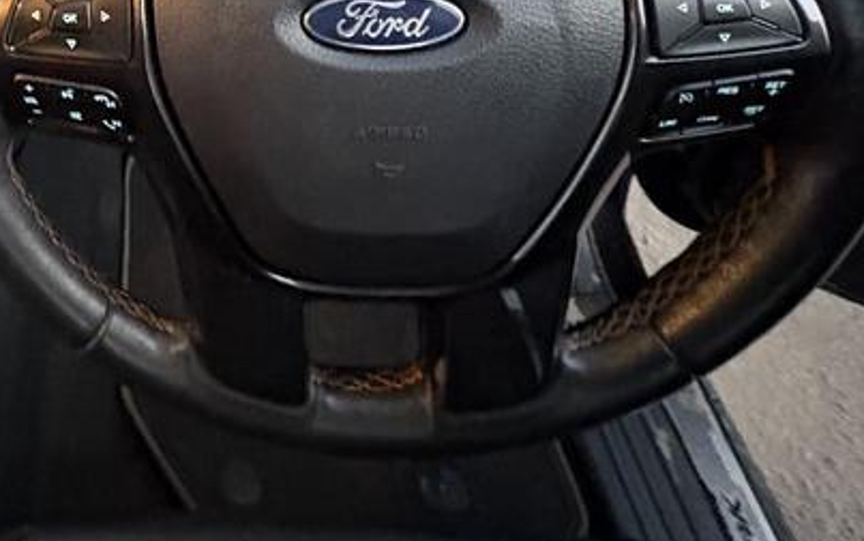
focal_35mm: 33
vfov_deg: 32.3
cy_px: -97
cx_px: 79
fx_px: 777
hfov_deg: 51.1
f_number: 2.2
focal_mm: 2.22
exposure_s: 1/30
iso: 1250
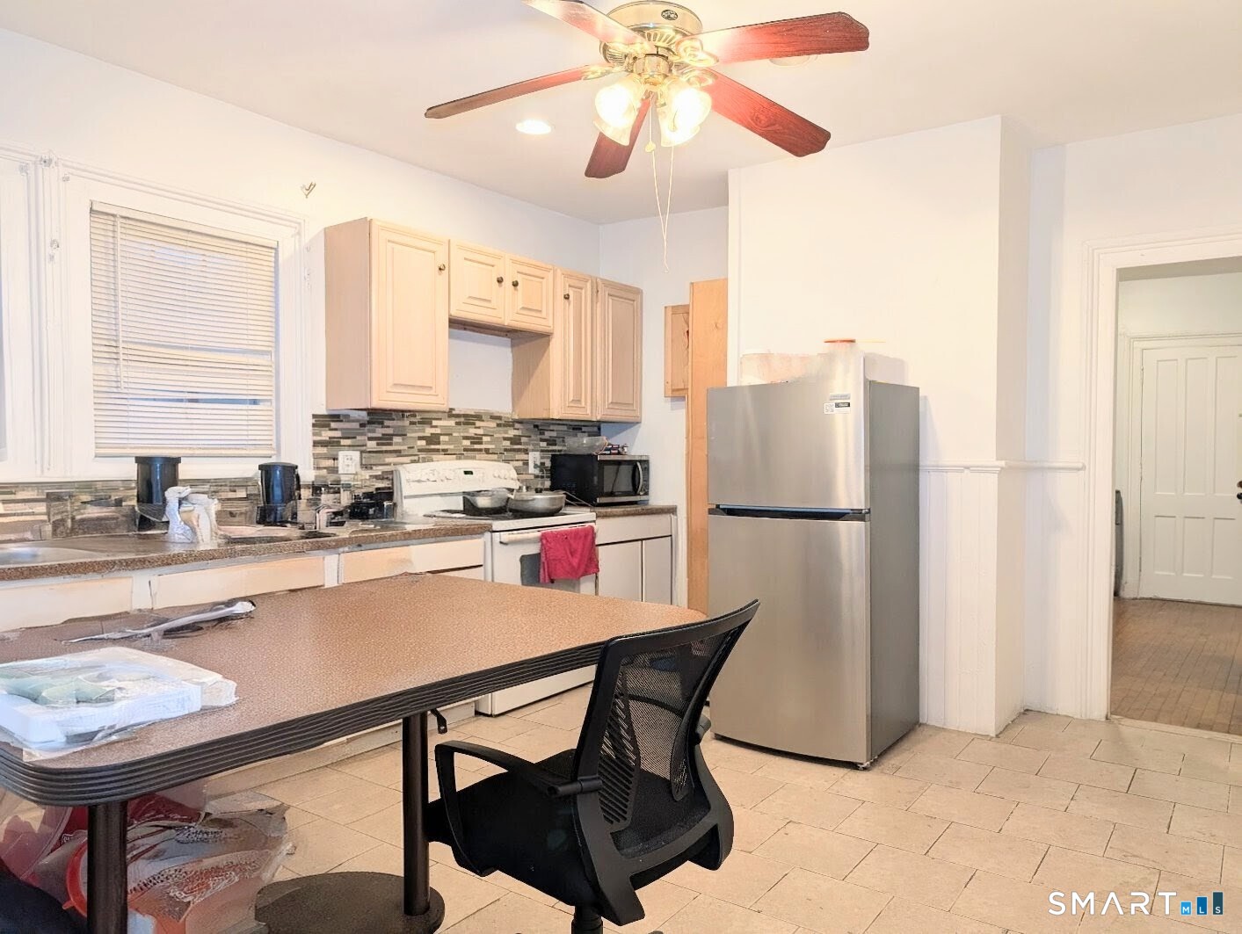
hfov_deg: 71.5
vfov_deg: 56.9
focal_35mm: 24
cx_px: 621
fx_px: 862
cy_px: 467
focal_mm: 6.9
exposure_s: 1/60
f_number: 1.68
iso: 29
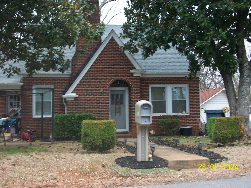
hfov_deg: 36.2
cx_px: 126
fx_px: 384
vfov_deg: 27.5
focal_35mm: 53
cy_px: 94
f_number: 3.6
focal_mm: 8.8
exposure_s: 1/80
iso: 160
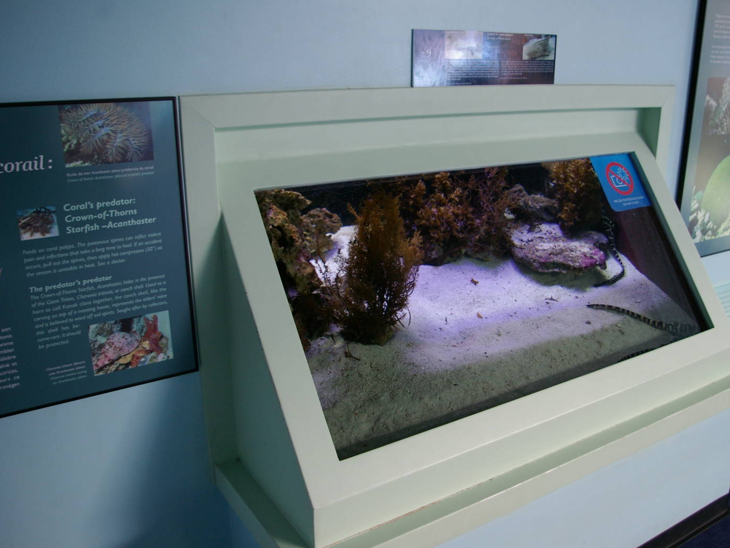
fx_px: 633
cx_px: 403
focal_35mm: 30
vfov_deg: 46.8
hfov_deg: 59.8
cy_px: 272
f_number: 3.5
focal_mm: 18
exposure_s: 1/15
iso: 400
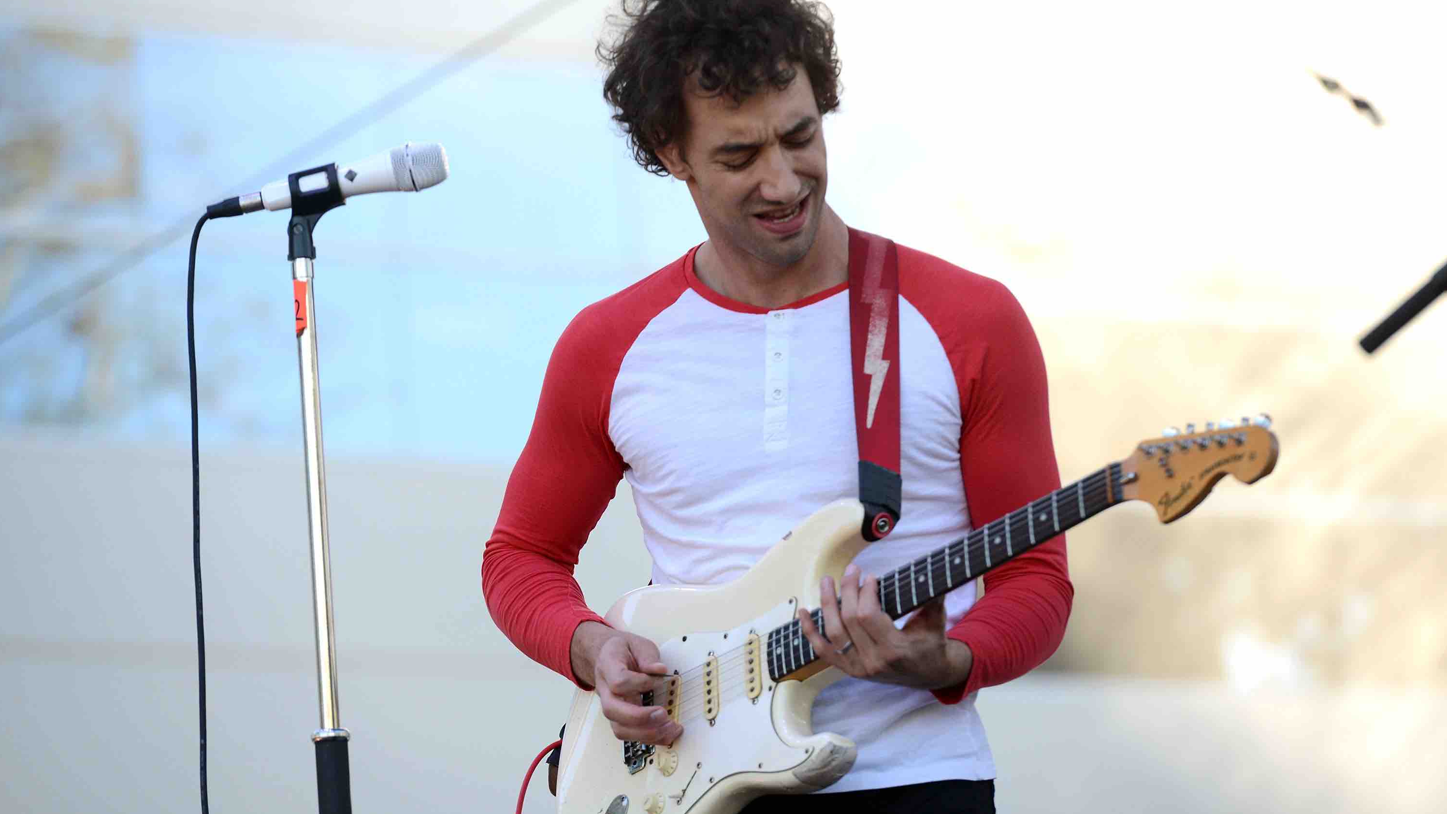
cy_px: 399
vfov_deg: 5.8
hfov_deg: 10.3
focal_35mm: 210
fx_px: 8057
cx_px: 723
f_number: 5.6
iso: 800
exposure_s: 1/1250
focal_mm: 200
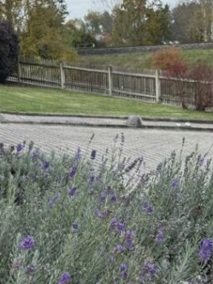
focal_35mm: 74
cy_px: 175
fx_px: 607
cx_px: 106
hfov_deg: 19.9
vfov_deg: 26.3
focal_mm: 6.76
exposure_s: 1/1385
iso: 100
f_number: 1.78
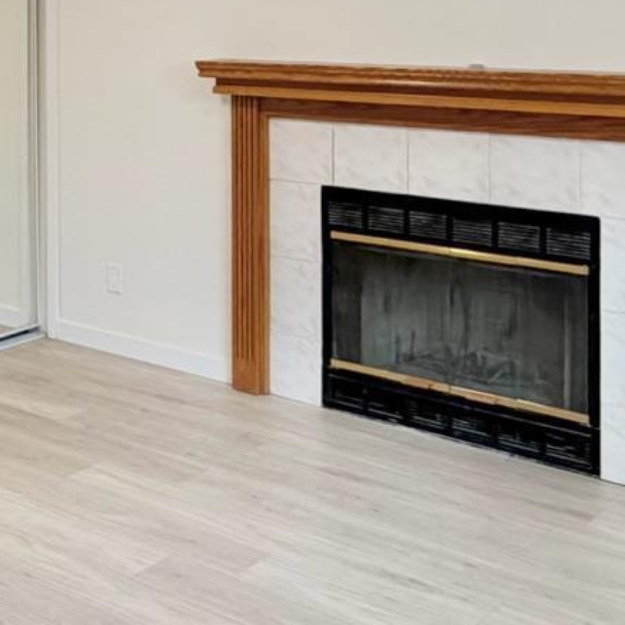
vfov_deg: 28.9
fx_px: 1185
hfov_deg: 28.2
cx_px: 41
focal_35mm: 58
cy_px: 122
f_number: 2.2
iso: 250
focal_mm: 2.22
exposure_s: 1/120
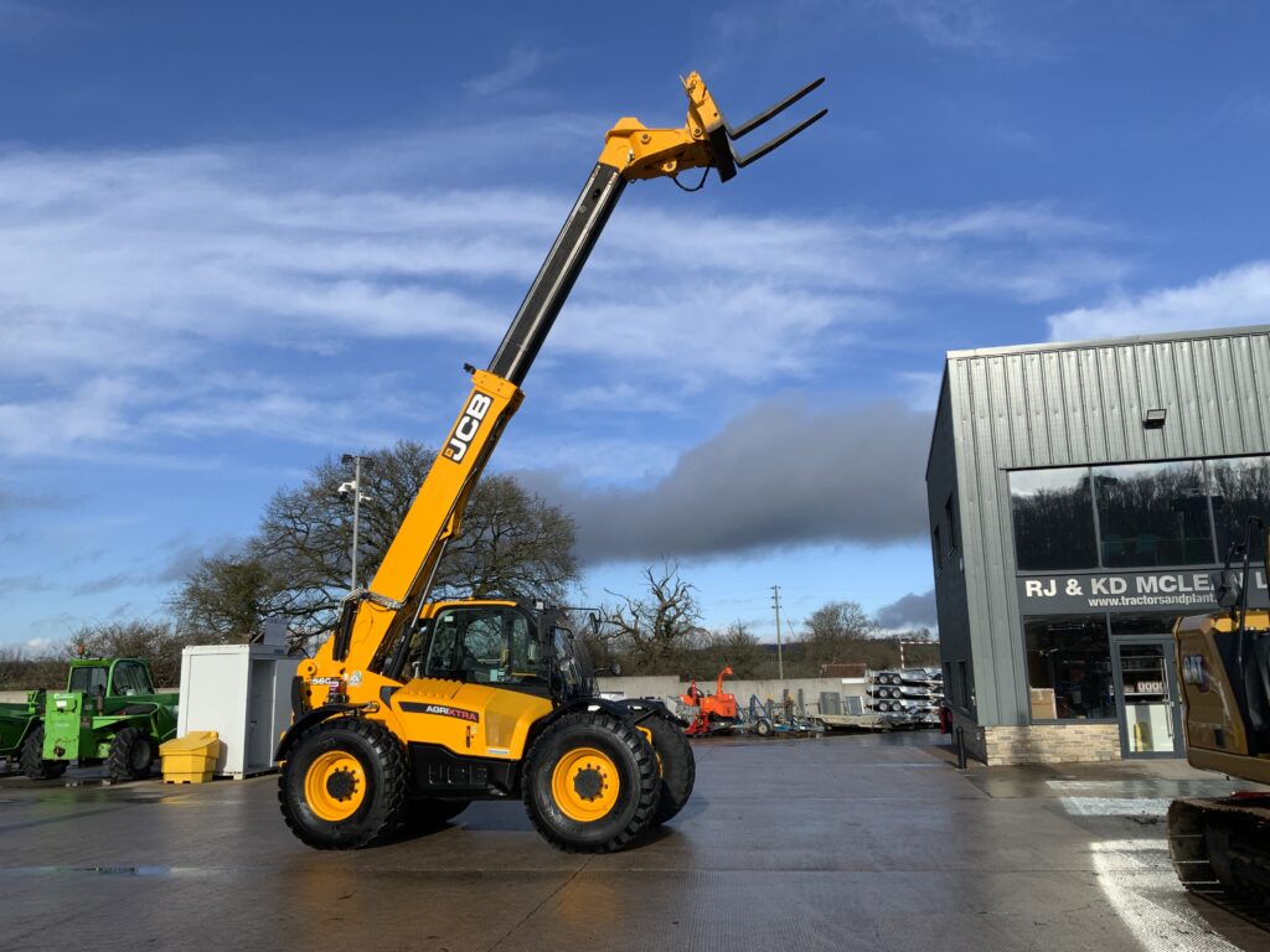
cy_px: 476
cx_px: 635
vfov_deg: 48.2
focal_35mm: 29
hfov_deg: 61.7
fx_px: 1064
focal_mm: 3
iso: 16
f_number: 1.8
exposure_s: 1/2058
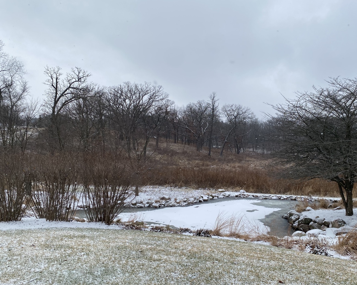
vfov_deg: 51.5
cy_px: 140
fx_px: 296
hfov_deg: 62.1
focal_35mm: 28
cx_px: 195
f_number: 1.8
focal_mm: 4.25
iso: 32
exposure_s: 1/1346
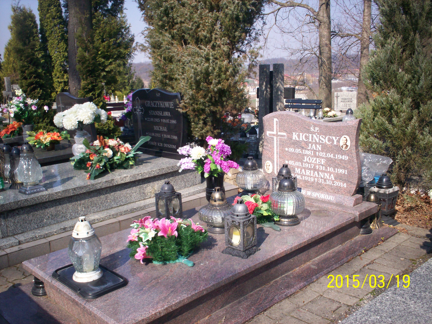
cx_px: 216
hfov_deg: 51.4
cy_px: 162
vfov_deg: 39.7
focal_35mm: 36
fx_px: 449
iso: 100
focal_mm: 6
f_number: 4.5
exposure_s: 1/341
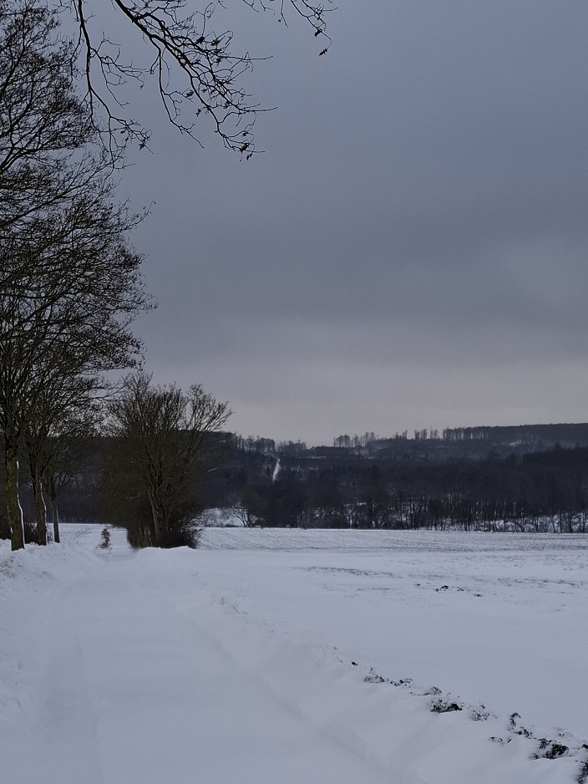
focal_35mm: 50
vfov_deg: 36.4
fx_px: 1132
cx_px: 247
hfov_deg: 29.1
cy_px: 669
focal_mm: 5.54
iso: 50
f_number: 1.8
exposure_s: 1/507
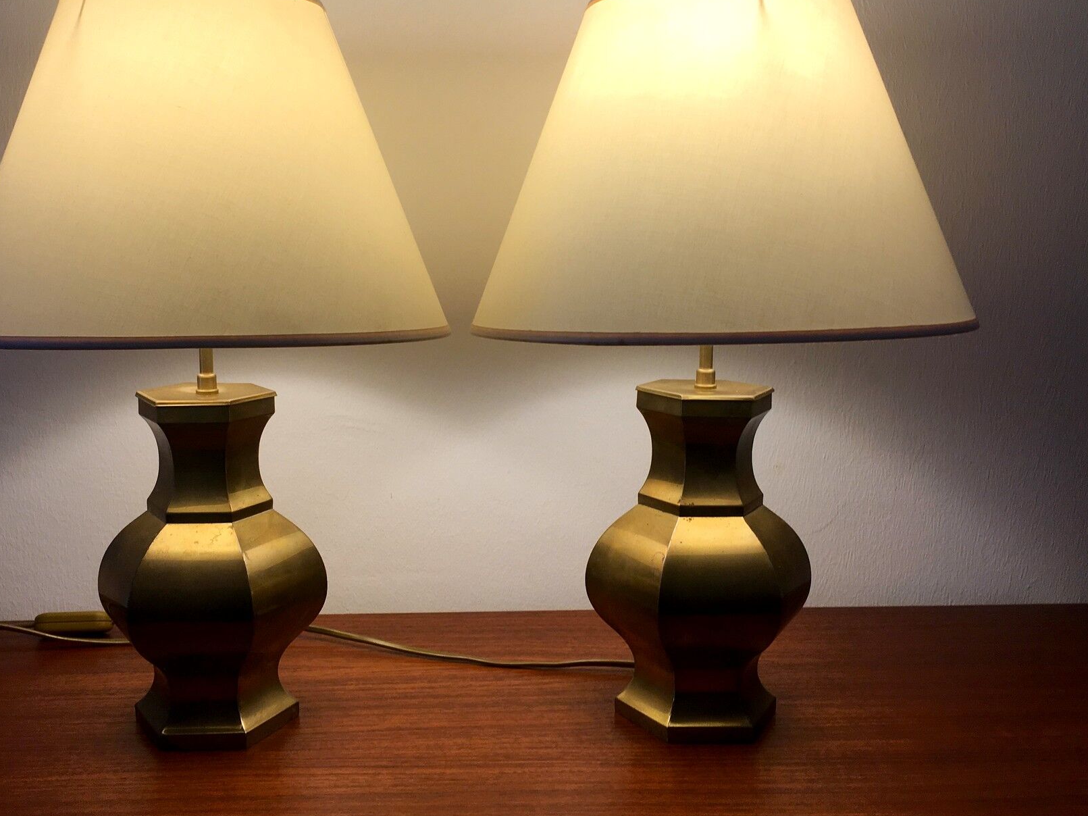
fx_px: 1131
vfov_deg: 39.7
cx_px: 465
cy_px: 401
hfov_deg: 51.2
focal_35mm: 36
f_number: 2.2
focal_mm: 4.15
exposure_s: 1/100
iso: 25
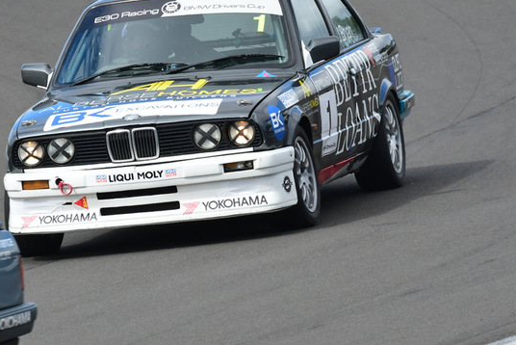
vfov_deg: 1.6
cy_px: 126
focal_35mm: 850
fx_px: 12189
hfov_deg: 2.4
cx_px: 144
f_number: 10
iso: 640
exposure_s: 1/640
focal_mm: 380
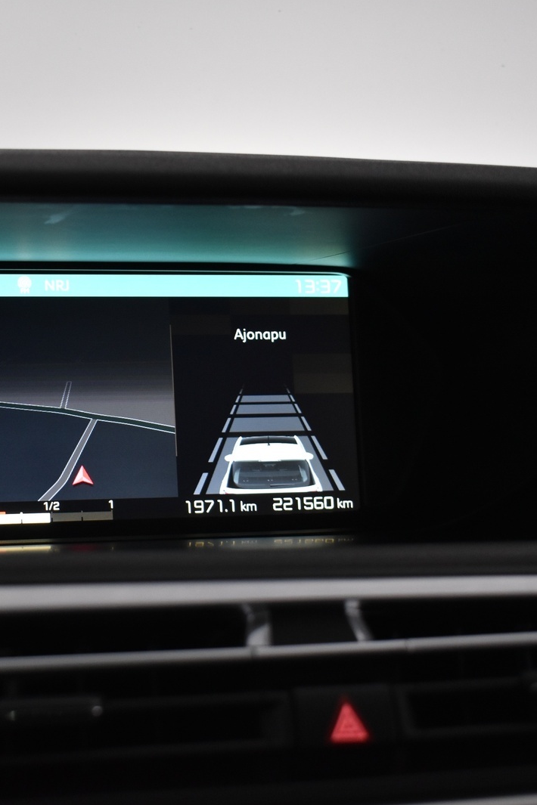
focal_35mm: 73
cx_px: 2
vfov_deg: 27.7
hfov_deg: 18.2
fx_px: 1633
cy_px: 404
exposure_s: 1/50
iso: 1100
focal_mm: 32
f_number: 4.5
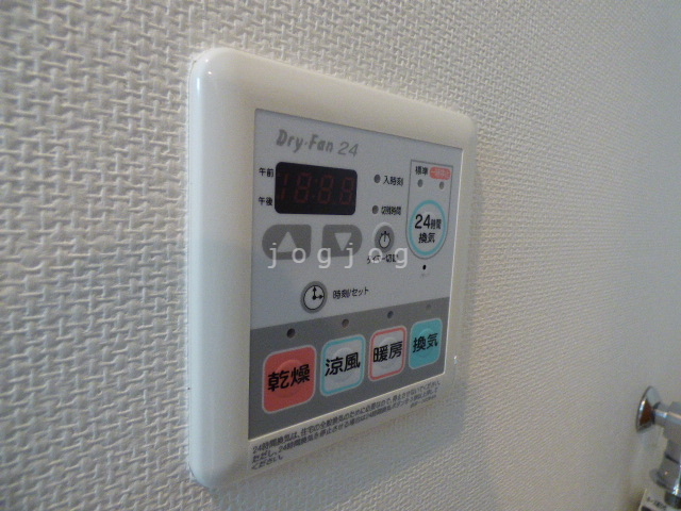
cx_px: 340
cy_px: 256
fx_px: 393
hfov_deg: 81.7
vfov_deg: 66.0
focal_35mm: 20
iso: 400
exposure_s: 1/40
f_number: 2.8
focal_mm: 3.58
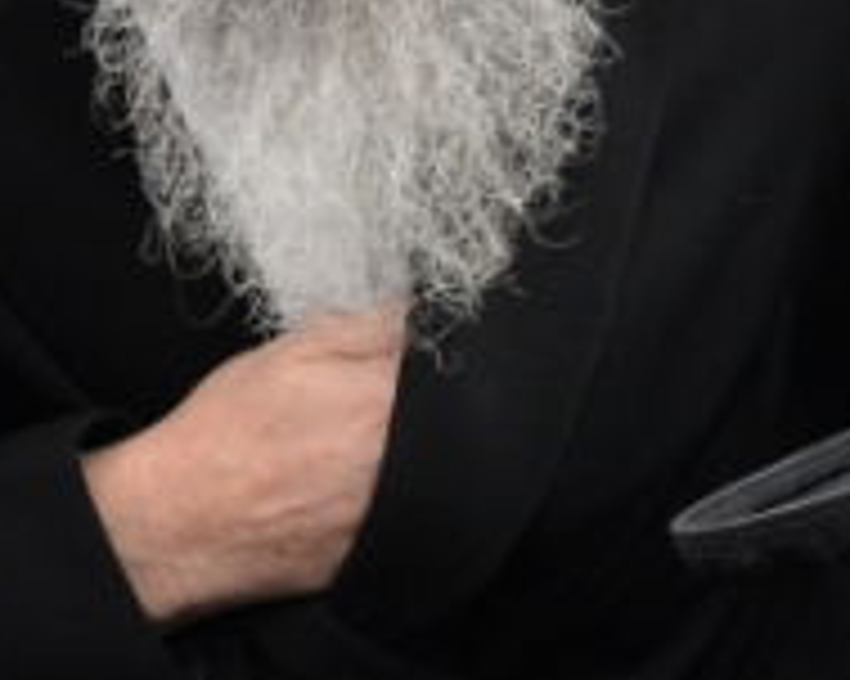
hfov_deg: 8.0
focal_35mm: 224
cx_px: 2033
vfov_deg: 6.8
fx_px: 5632
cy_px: 1025
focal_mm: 44
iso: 1250
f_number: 8
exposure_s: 1/250
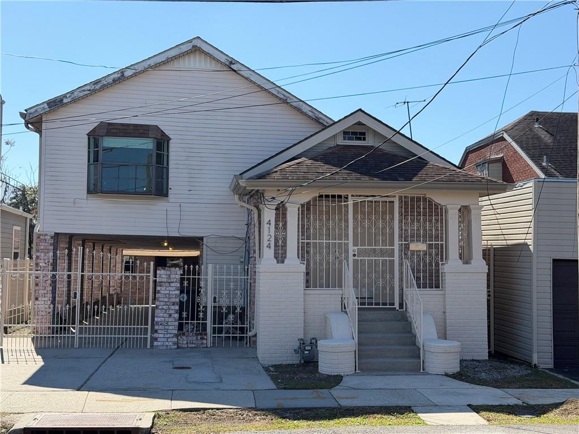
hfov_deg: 39.7
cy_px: 217
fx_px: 803
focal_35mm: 48
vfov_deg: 30.3
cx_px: 290
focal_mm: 6.76
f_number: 1.78
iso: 64
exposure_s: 1/4587
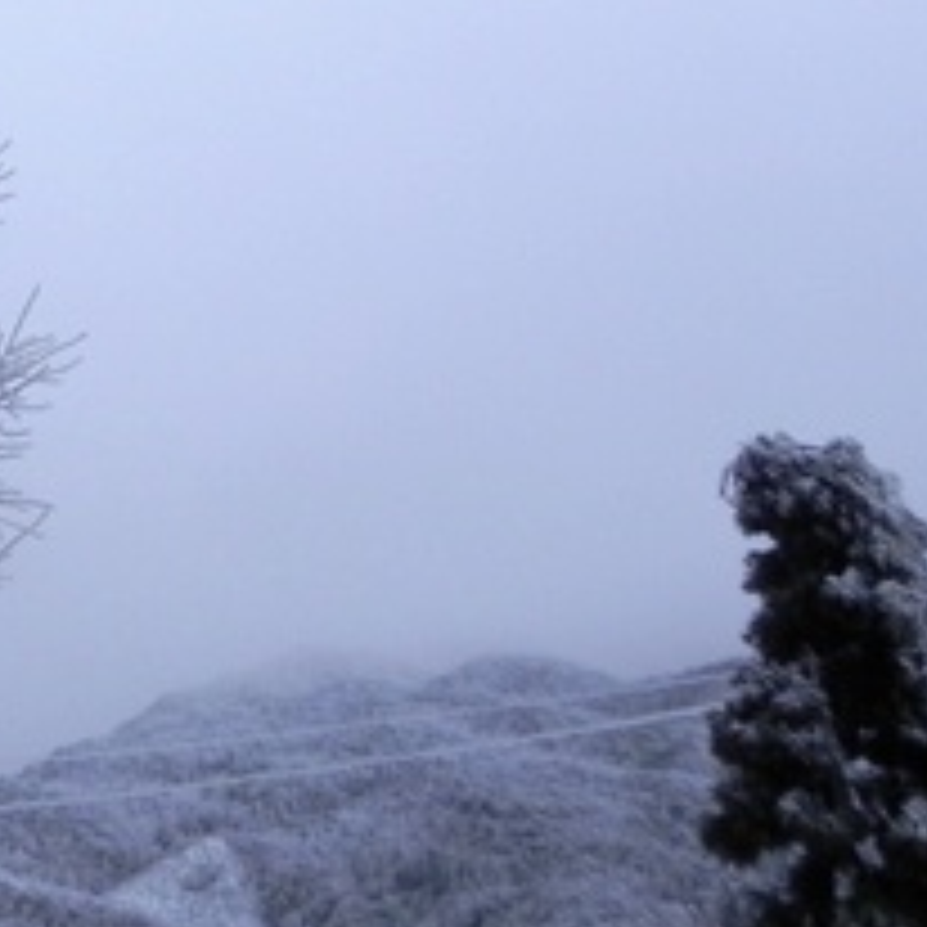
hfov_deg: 18.6
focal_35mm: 87
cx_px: -274
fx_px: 2636
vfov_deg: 19.1
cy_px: -101
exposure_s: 1/278
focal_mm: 5.2
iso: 160
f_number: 6.3
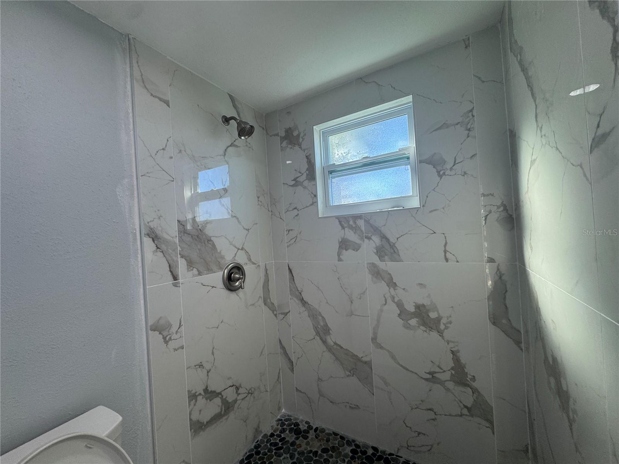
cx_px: 310
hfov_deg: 102.1
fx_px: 250
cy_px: 232
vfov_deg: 85.7
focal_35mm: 14
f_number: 2.2
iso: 100
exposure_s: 1/120
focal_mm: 2.22
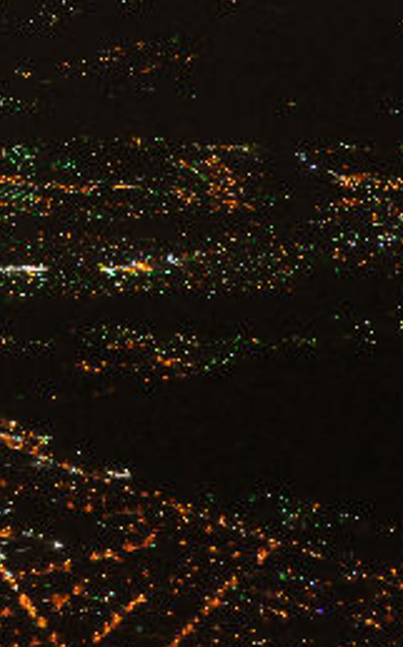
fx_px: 1689
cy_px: 70
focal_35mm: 96
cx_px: -443
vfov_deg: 21.2
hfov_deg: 11.9
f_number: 4
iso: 3200
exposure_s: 1/20
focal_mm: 22
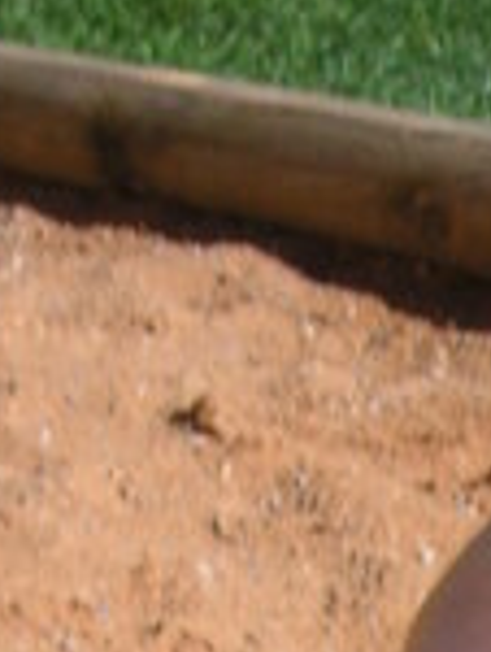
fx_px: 3715
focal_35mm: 197
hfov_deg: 7.5
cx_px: 647
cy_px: 1369
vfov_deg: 9.3
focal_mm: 6.1
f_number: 6.7
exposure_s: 1/180
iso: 50
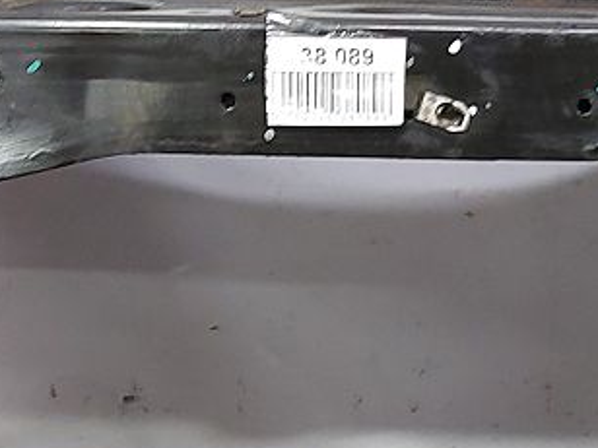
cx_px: 463
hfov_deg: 18.1
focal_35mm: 108
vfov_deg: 13.7
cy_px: 337
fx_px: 1866
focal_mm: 5.23
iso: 200
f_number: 1.8
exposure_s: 1/50
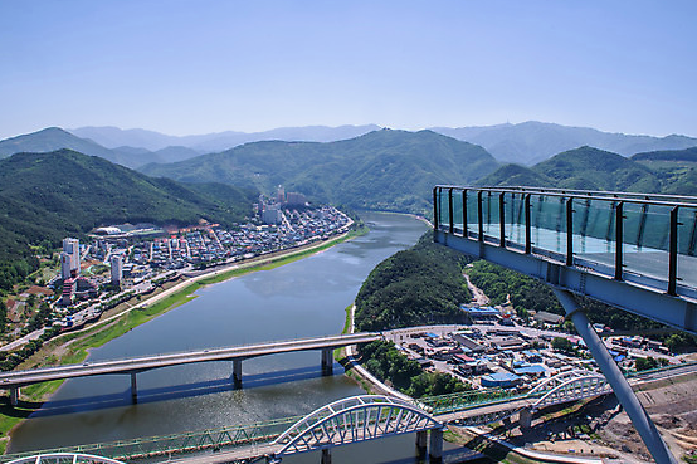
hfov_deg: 69.4
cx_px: 340
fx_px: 503
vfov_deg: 49.5
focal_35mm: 26
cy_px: 243
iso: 100
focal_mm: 24
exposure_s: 1/200
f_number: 14
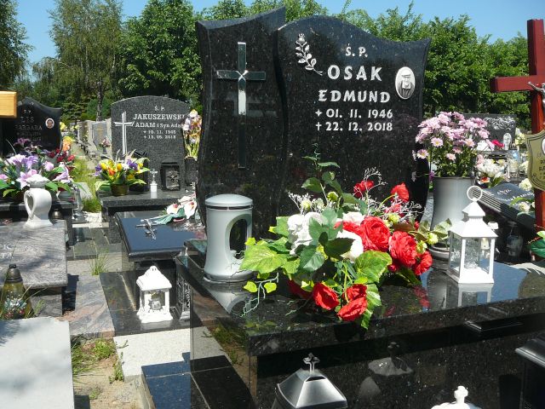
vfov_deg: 40.7
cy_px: 204
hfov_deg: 52.6
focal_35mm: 35
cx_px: 272
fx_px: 551
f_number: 5
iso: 80
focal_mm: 5.2
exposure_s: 1/400
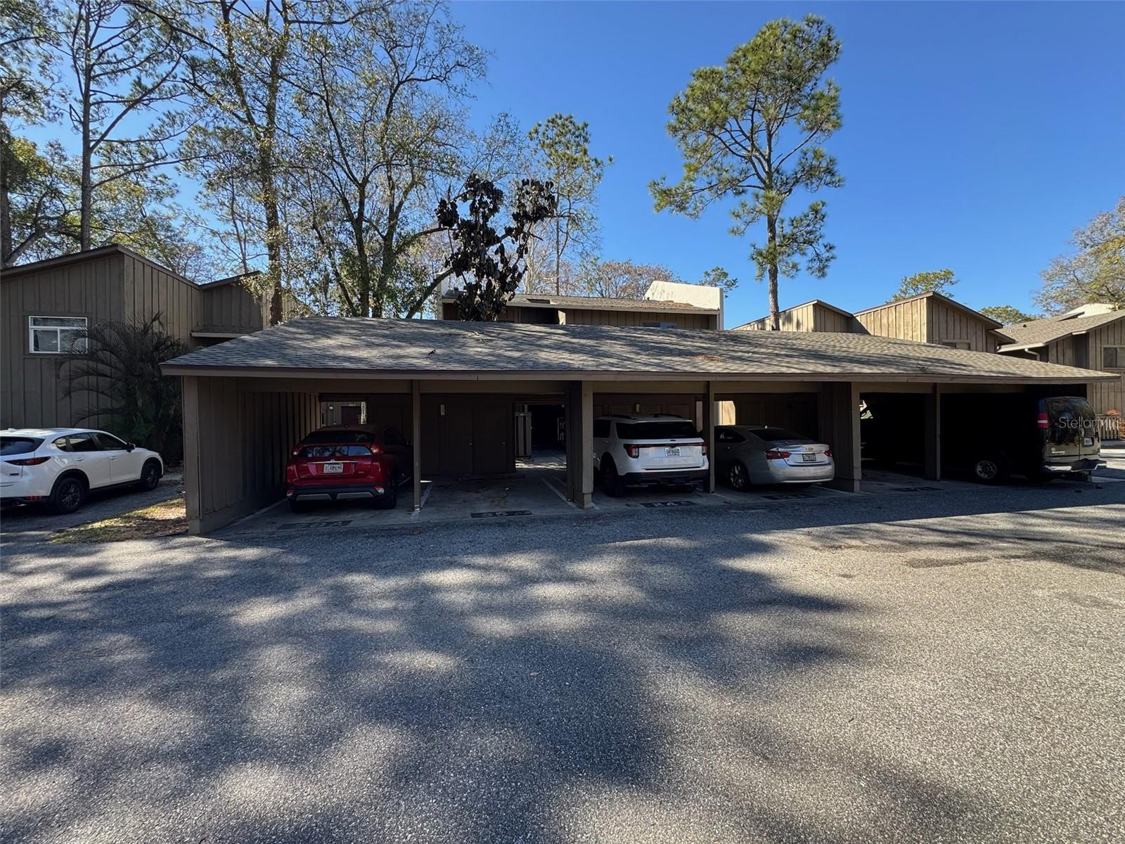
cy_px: 422
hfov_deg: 102.1
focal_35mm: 14
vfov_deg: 85.7
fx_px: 455
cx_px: 562
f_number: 2.2
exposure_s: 1/249
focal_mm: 2.22
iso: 40
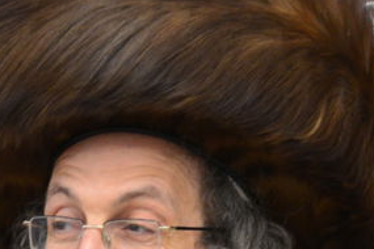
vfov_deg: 1.2
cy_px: 242
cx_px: 168
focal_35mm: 1129
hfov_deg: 1.8
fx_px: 11728
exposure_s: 1/100
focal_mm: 230
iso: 1250
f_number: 5.6
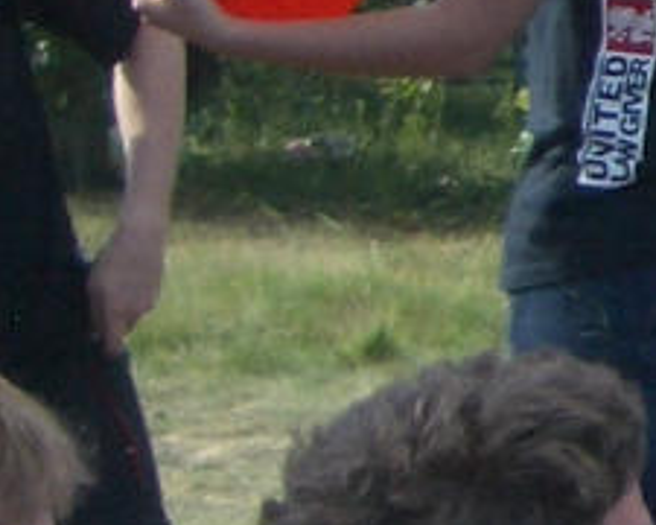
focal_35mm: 340
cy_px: -88
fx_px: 6601
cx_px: 1816
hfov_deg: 5.4
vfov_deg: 4.5
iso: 50
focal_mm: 8.2
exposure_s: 1/250
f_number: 3.1
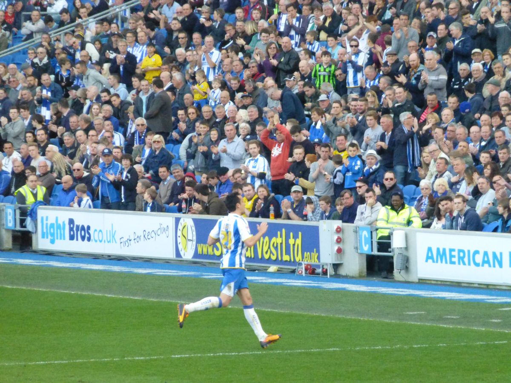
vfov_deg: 3.1
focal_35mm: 480
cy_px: 192
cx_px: 256
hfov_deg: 4.1
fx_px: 7086
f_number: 6.4
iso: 1600
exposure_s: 1/320
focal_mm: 86
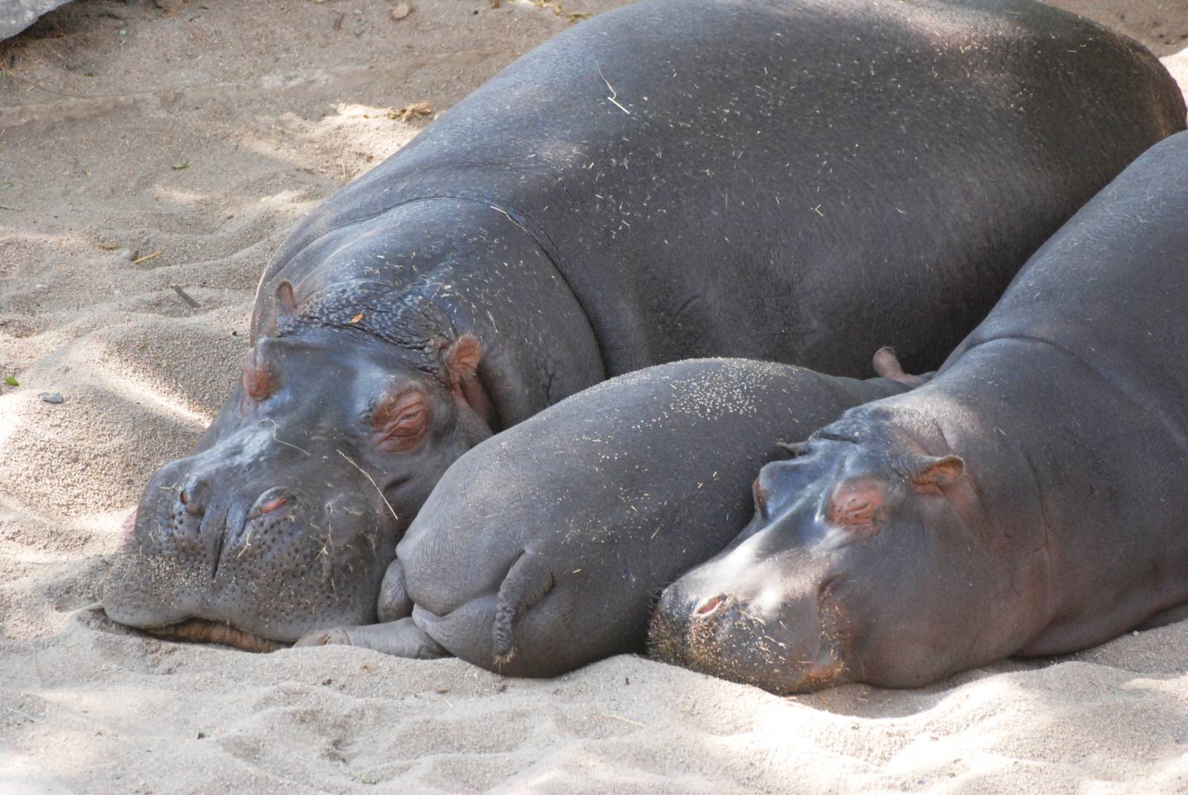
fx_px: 10903
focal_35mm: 330
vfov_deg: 4.2
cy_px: 398
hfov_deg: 6.2
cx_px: 594
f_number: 5.3
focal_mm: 220
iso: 1000
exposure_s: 1/500
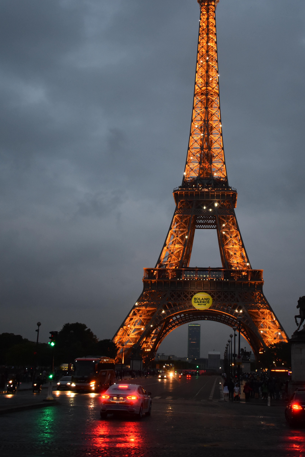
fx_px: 572
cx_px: 179
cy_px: 189
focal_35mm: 45
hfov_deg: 29.8
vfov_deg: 43.4
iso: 800
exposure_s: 1/60
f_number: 4
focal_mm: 24
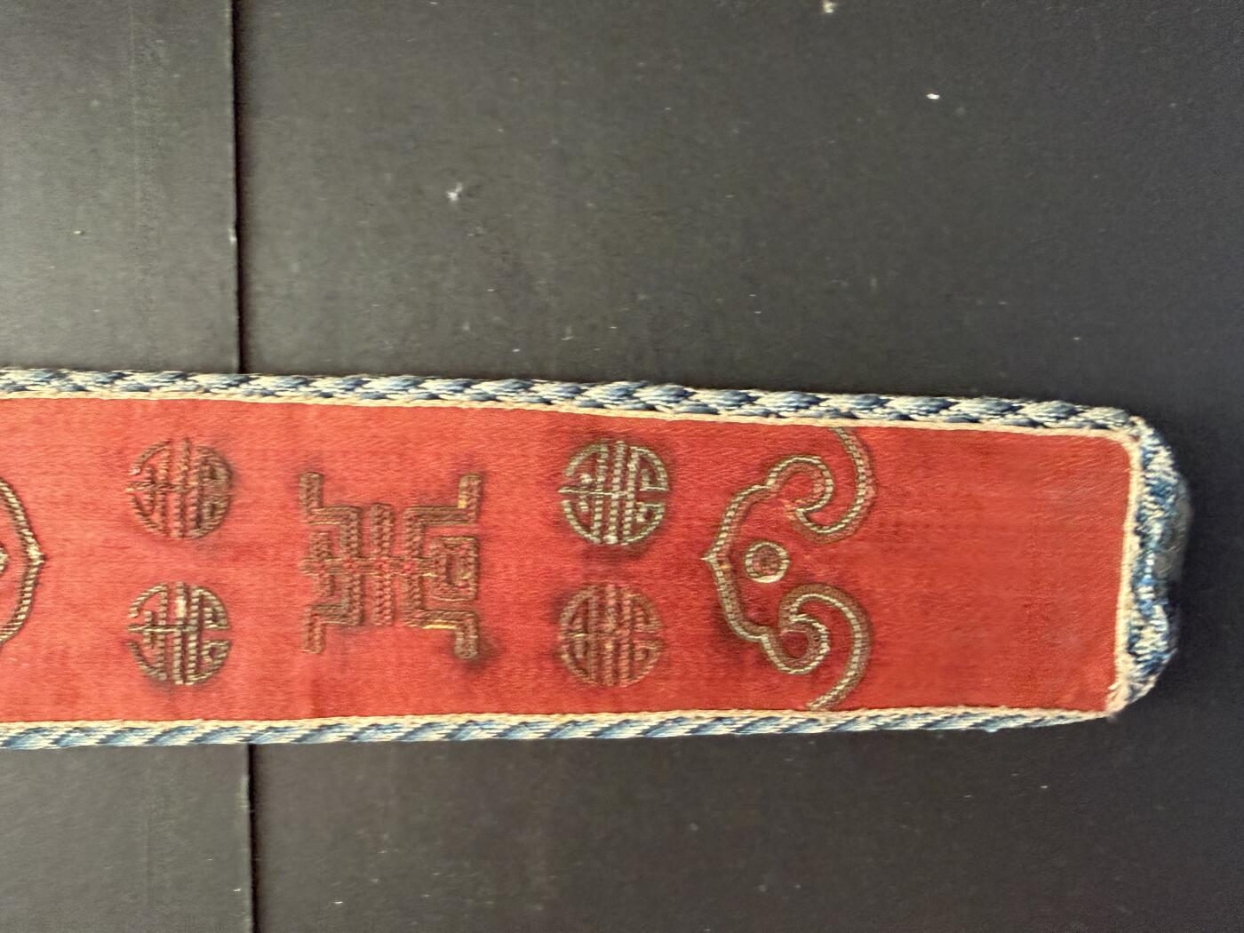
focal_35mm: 24
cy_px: 466
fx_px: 862
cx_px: 622
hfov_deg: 71.6
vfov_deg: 56.8
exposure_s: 1/60
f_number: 2.2
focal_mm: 2.22
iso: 640
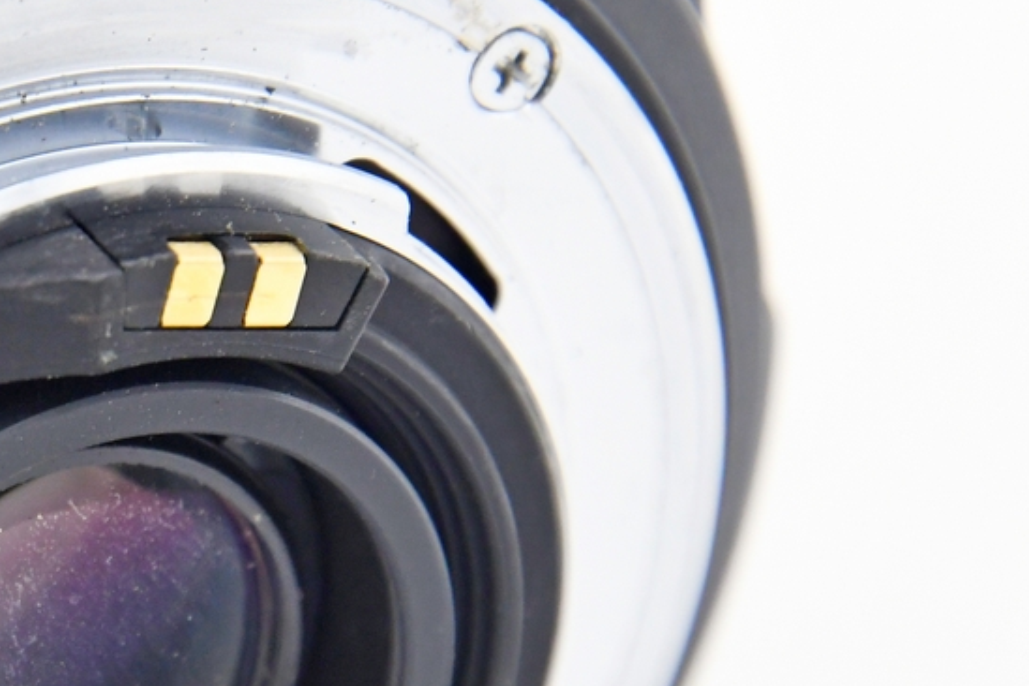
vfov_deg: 4.2
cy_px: 485
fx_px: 9375
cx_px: -107
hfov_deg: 6.3
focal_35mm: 328
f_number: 7.1
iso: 1250
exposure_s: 1/160
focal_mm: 80
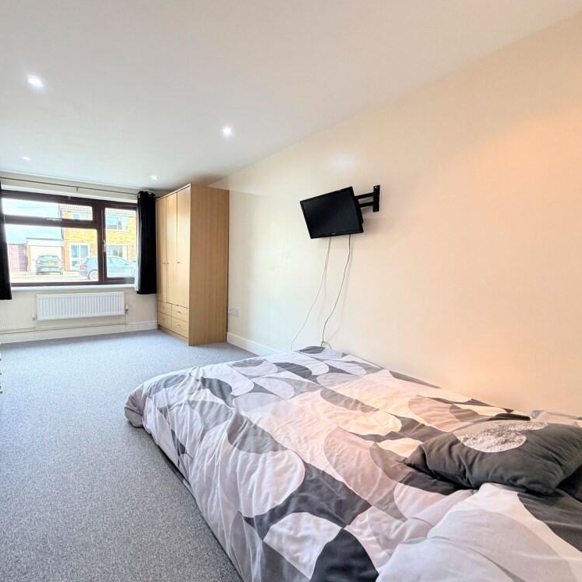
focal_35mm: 17
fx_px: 323
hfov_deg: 83.1
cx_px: 236
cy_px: 295
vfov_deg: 84.0
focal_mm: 2.22
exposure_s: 1/50
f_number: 2.2
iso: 200
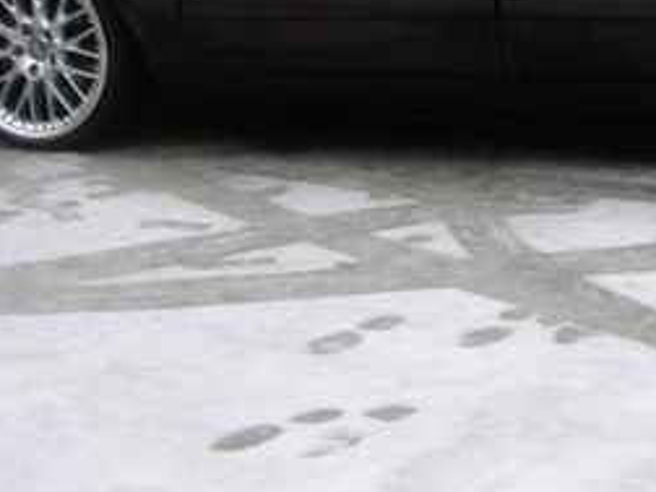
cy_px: 0
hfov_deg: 18.6
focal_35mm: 104
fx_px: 1971
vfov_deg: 14.0
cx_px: 578
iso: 50
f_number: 3
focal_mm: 6.9
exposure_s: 1/60
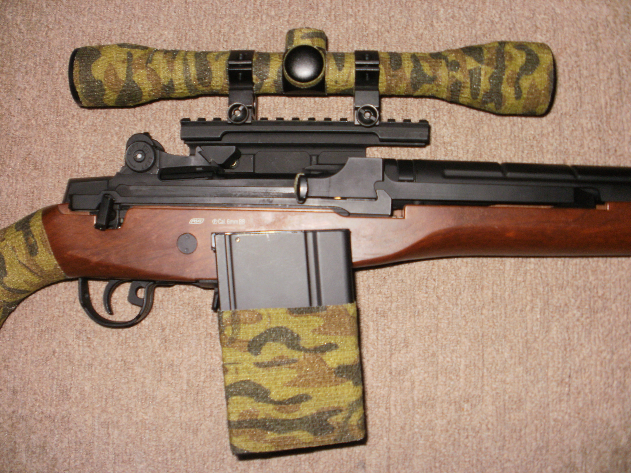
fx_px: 656
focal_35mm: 36
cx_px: 316
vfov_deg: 39.7
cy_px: 236
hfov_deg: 51.4
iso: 125
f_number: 3.5
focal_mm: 6.3
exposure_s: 1/30
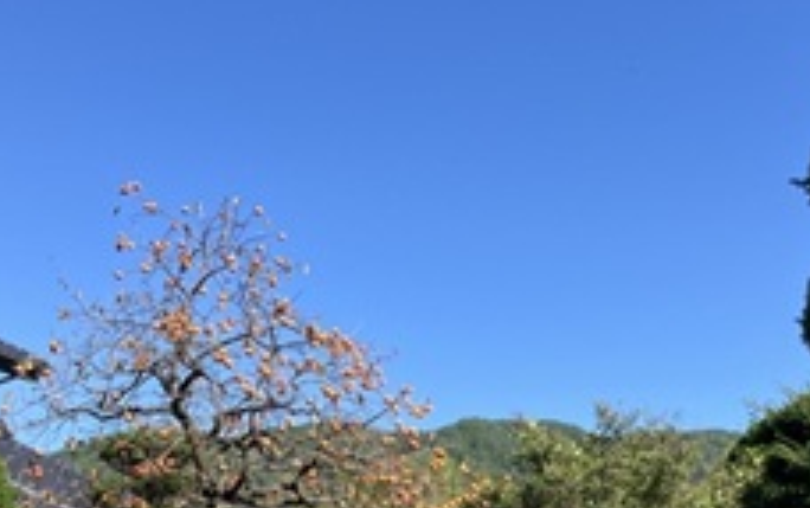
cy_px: 595
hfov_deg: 31.5
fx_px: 1436
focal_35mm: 65
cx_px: 419
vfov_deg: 19.0
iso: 32
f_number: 1.8
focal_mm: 3.99
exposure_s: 1/1012
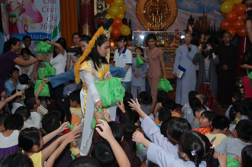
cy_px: 84
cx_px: 126
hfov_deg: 46.5
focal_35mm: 42
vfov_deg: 31.8
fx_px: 294
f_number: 7.1
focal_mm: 28
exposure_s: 1/60
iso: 800
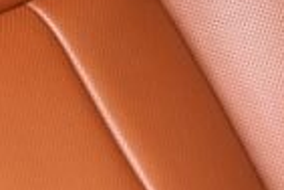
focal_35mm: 174
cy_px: -280
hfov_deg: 11.7
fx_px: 1373
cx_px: 288
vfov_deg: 7.4
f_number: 4
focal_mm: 24
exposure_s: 1/60
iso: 100
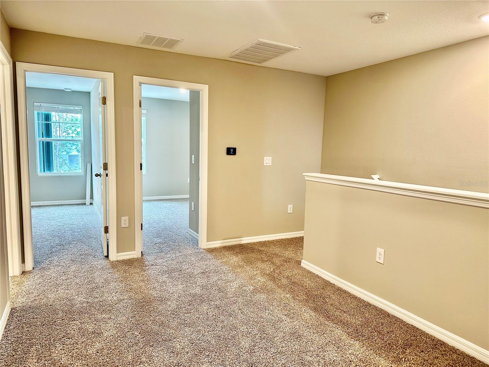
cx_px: 244
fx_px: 339
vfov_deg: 56.8
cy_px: 184
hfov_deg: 71.6
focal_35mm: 24
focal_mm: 6.86
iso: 160
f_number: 1.78
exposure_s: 1/60
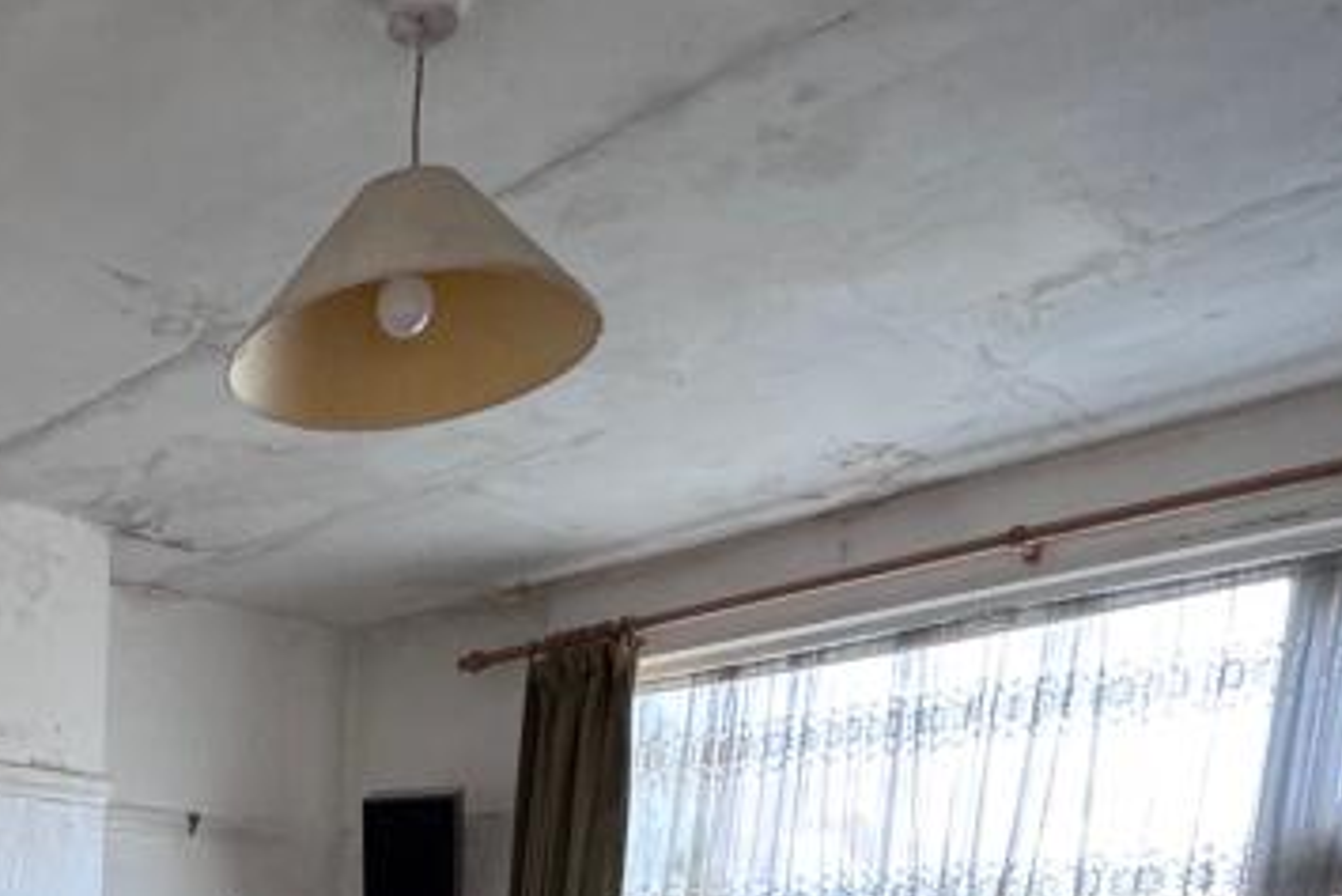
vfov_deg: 25.1
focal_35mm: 42
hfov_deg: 41.5
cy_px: 1312
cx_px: 60
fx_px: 1566
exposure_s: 1/60
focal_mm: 2.22
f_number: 2.2
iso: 800
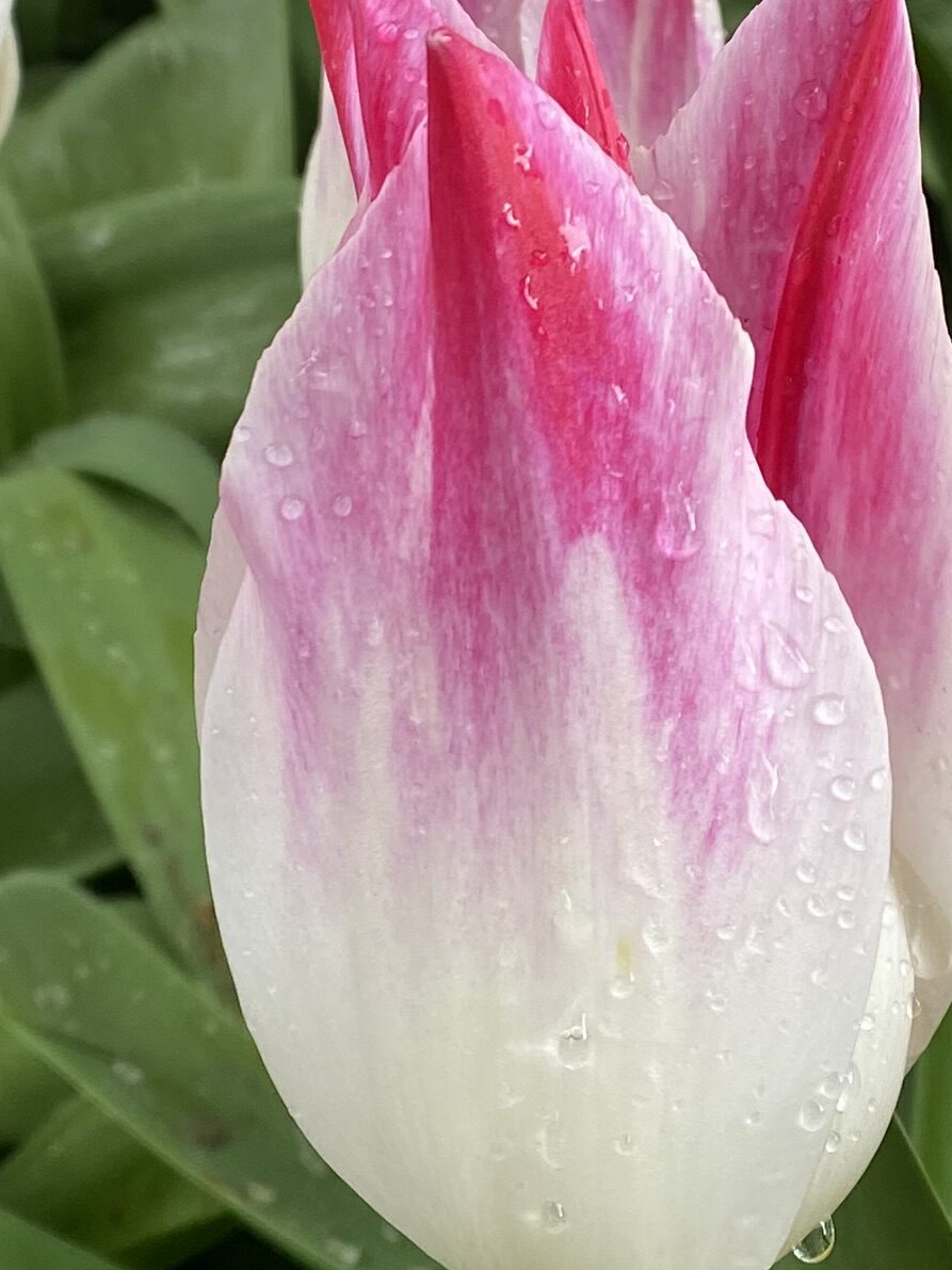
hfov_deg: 16.8
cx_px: 607
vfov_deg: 21.2
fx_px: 3227
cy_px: -100
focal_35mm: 88
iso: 50
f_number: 1.8
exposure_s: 1/121
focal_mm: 4.25
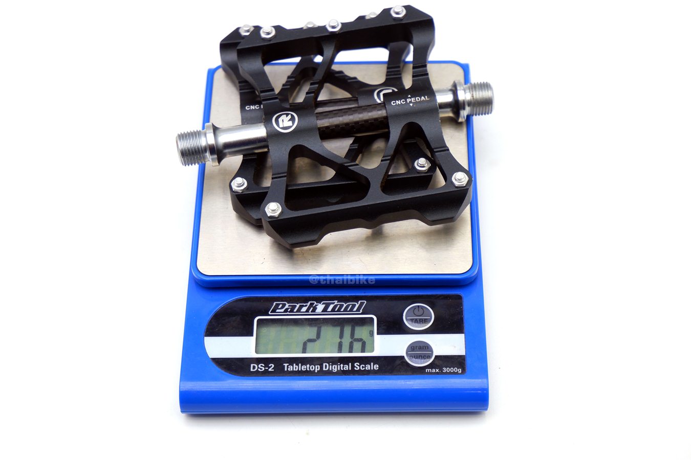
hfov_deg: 29.7
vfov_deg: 20.0
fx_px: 1305
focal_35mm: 68
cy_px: 230
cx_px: 346
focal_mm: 45
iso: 200
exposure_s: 1/110
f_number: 5.6
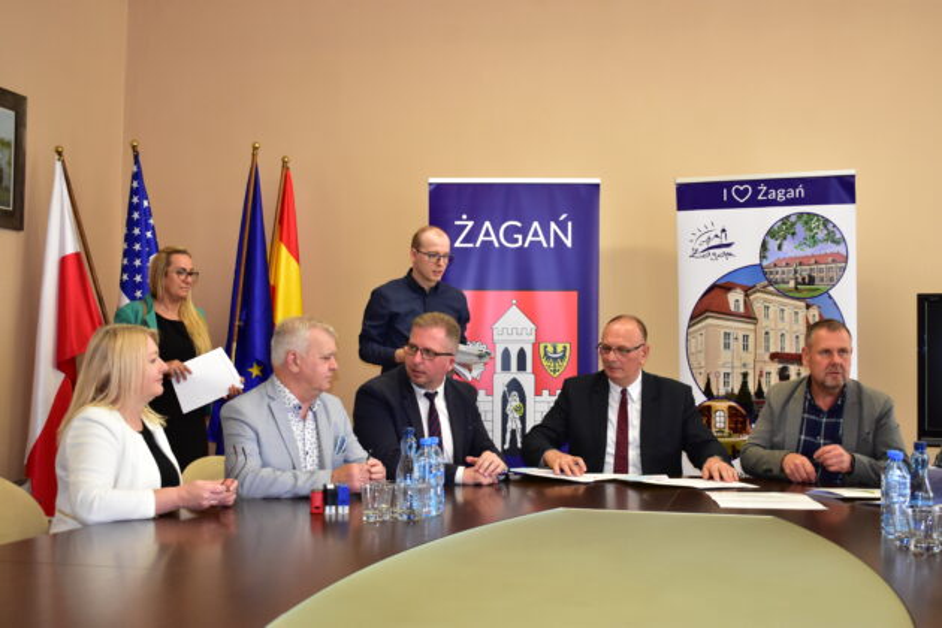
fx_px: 1217
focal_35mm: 46
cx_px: 471
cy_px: 314
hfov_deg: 42.3
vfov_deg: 28.9
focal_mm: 31
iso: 1600
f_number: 5
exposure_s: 1/160
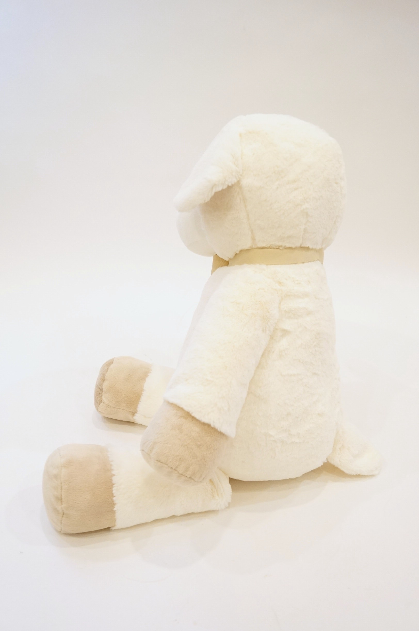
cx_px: 210
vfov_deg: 62.0
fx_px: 525
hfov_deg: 43.5
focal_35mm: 30
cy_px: 316
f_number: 4
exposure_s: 1/60
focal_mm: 20
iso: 1600
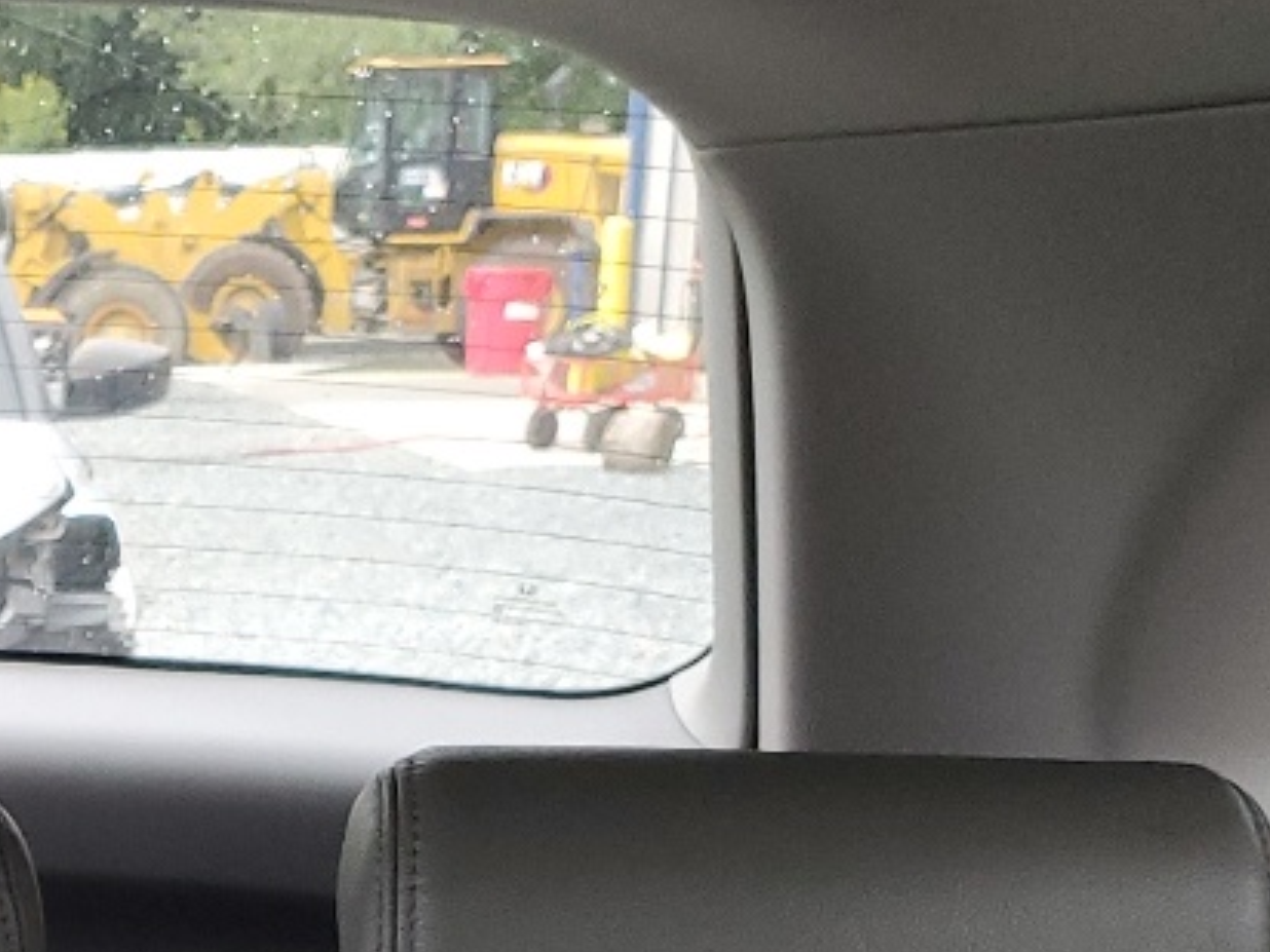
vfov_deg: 13.8
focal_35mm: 101
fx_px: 3706
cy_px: 1393
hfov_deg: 17.9
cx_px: -472
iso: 97
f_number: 1.5
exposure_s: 1/120
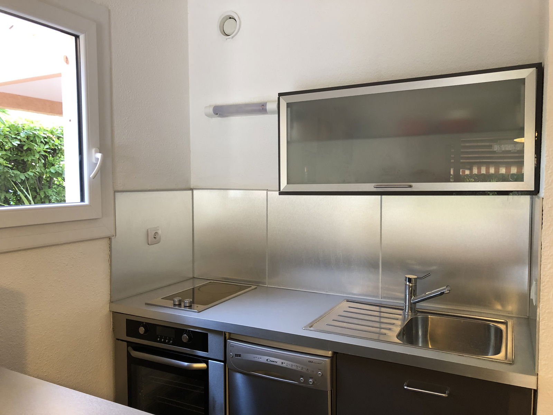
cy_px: 208
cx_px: 276
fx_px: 447
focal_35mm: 28
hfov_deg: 63.4
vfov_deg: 49.7
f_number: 1.8
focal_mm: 3.99
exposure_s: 1/17
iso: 64
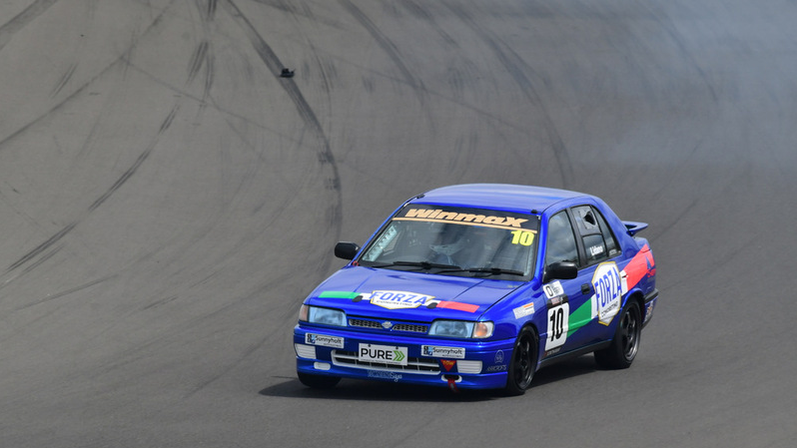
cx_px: 398
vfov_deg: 1.7
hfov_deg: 3.0
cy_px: 250
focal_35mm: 725
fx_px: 15323
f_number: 10
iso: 320
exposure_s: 1/640
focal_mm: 460
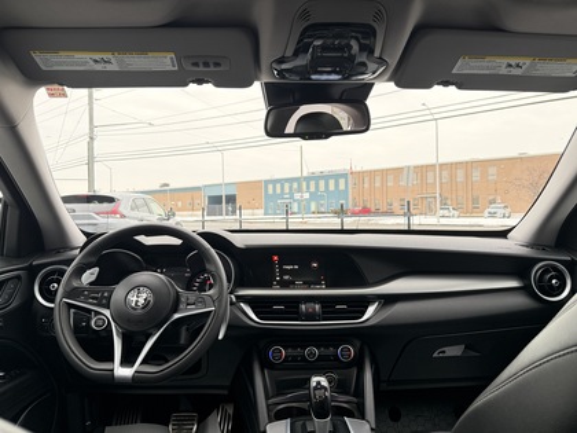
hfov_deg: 71.6
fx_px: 400
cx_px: 288
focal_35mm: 24
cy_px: 216
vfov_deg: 56.8
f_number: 1.78
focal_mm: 6.76
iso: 200
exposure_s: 1/212
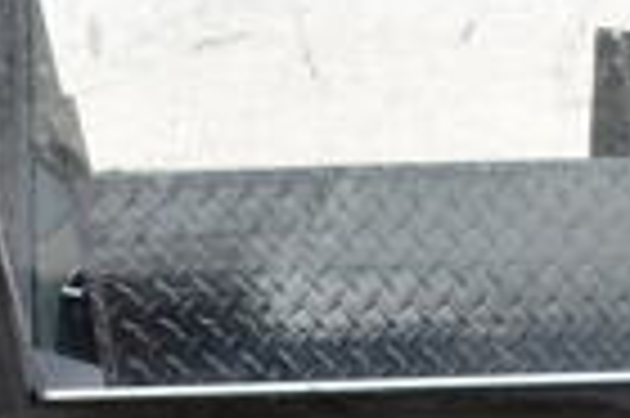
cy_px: 751
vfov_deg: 10.8
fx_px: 2063
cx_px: 891
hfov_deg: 16.2
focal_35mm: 118
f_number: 5.6
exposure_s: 1/125
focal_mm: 18
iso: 100
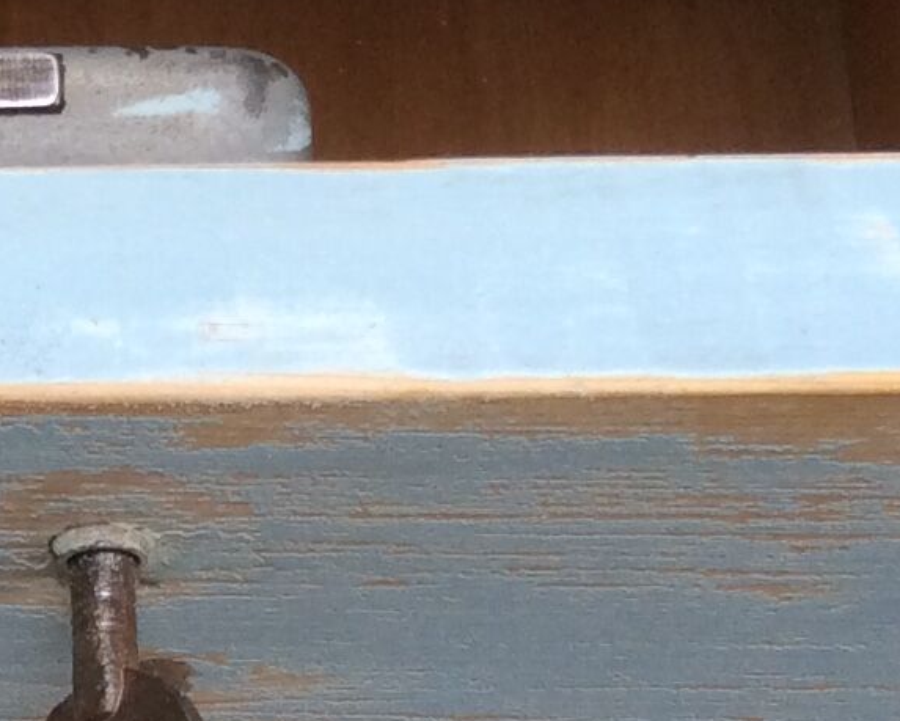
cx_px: -66
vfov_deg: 10.8
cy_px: 767
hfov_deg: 13.4
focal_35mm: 141
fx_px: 3758
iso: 40
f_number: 2.4
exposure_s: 1/100
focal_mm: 3.3
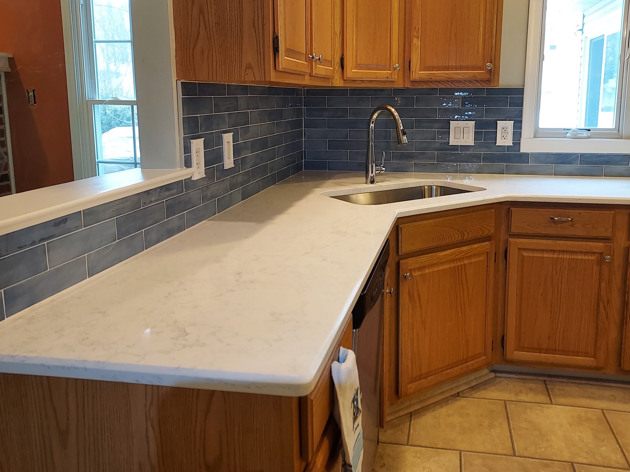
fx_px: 546
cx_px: 345
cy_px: 183
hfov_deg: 59.8
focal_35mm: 30
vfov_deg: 46.5
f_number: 1.8
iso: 250
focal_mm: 4.6
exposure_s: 1/60
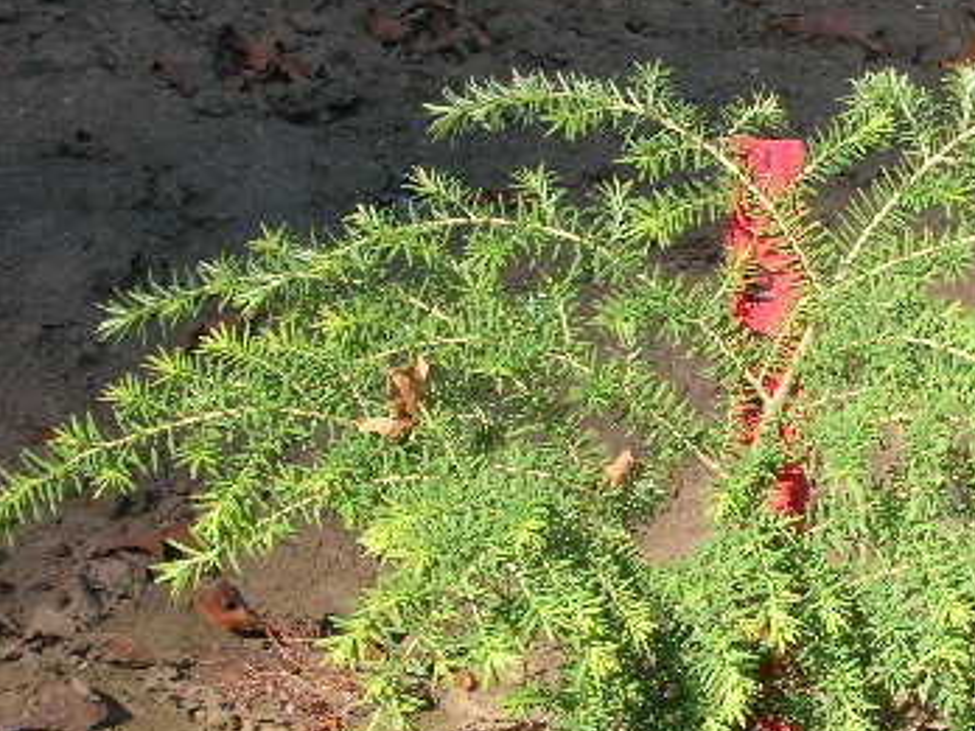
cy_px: 389
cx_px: 804
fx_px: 3267
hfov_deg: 16.8
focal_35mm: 116
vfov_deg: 12.8
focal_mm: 10.4
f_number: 6.1
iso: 50
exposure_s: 1/83.6
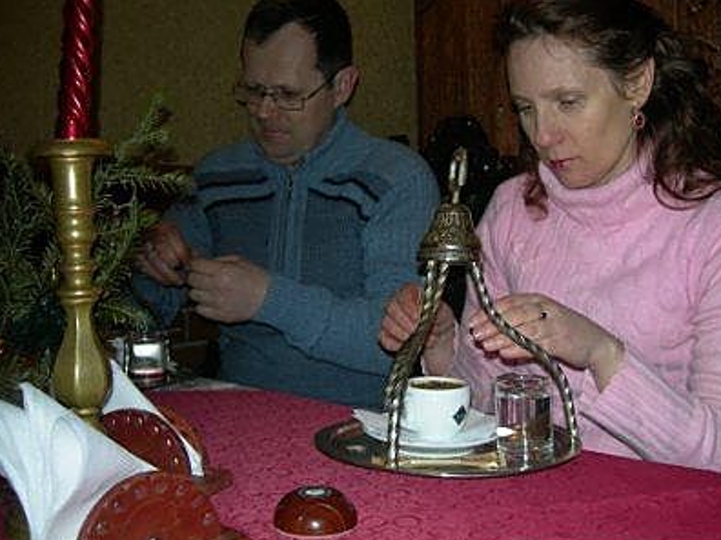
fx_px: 896
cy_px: 275
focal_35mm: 43
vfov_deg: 33.6
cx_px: 395
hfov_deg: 43.8
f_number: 2.8
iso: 50
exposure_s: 1/60.1
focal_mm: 7.8
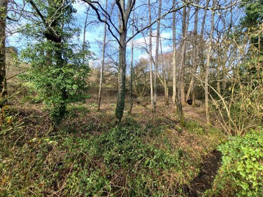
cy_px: 98
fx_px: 99
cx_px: 132
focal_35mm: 13
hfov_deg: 106.2
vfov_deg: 89.9
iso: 50
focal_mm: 1.74
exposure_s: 1/449
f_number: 2.2
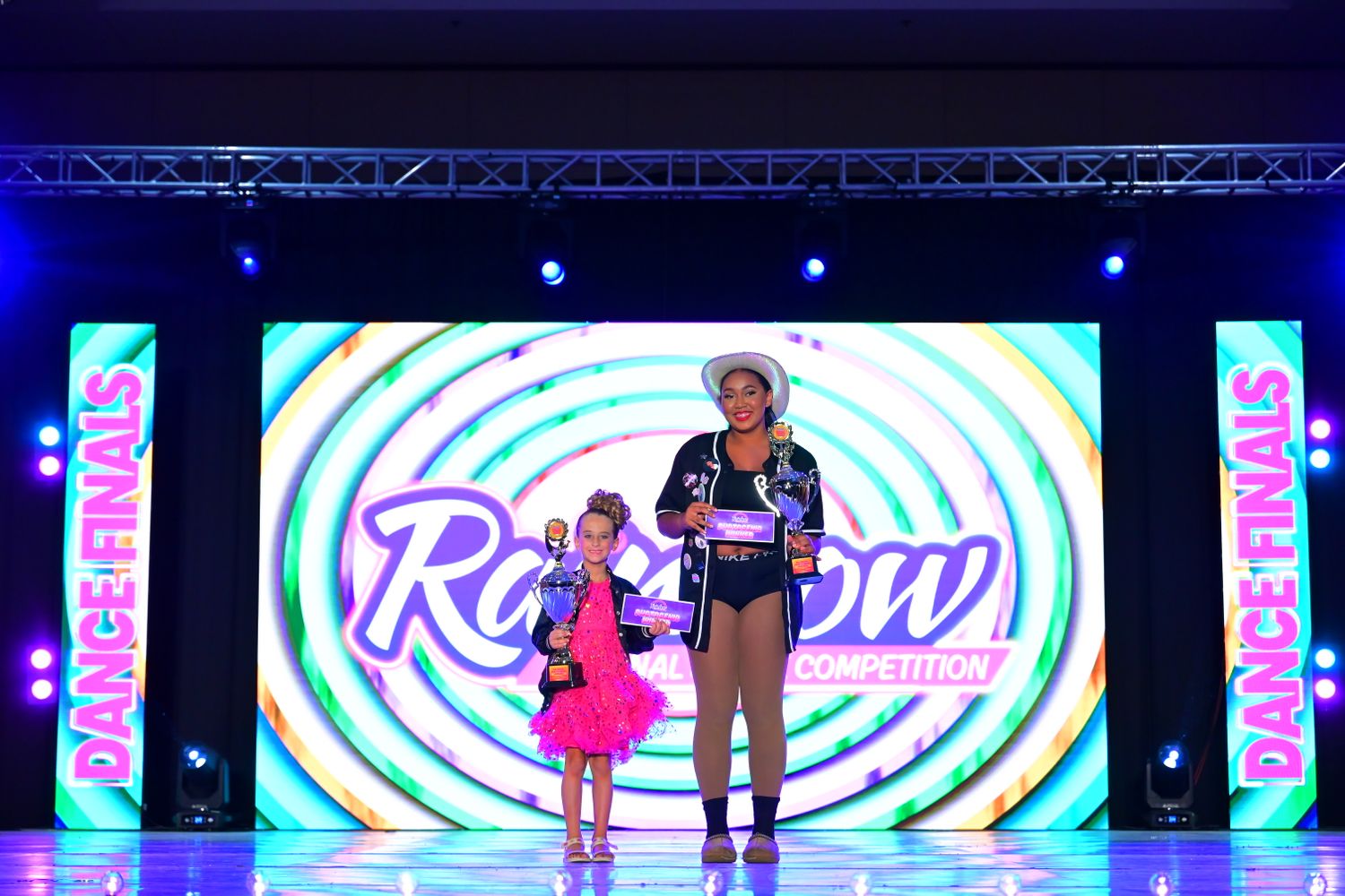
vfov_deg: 19.5
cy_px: 448
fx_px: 2615
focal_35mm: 70
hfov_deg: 28.8
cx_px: 672
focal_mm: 70
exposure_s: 1/800
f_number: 3.2
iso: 4000
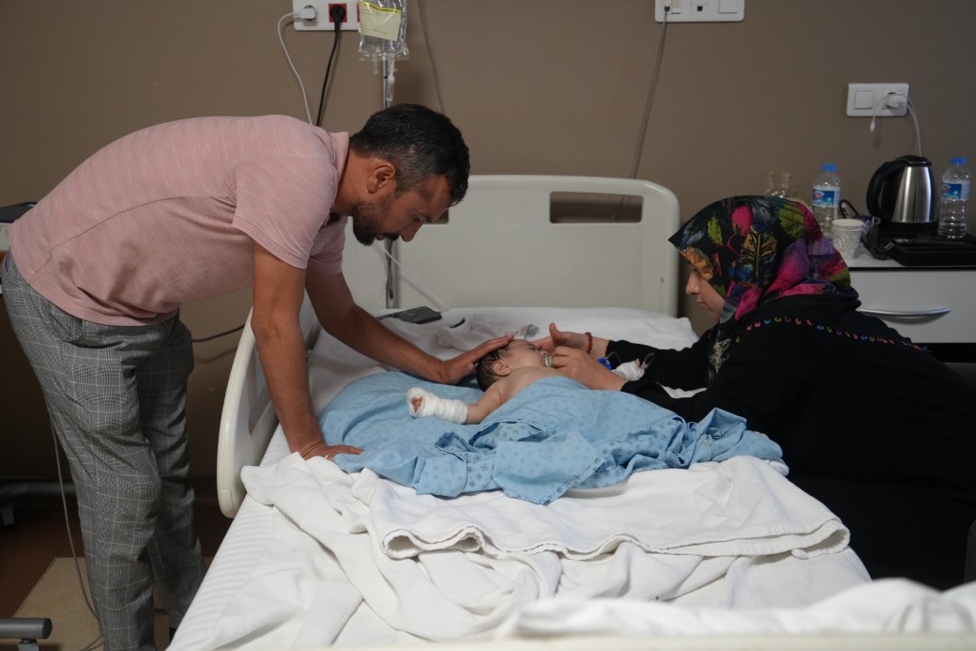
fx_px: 1030
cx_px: 488
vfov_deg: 35.0
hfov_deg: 50.7
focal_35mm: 38
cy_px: 326
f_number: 4
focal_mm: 38
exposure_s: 1/160
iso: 3200
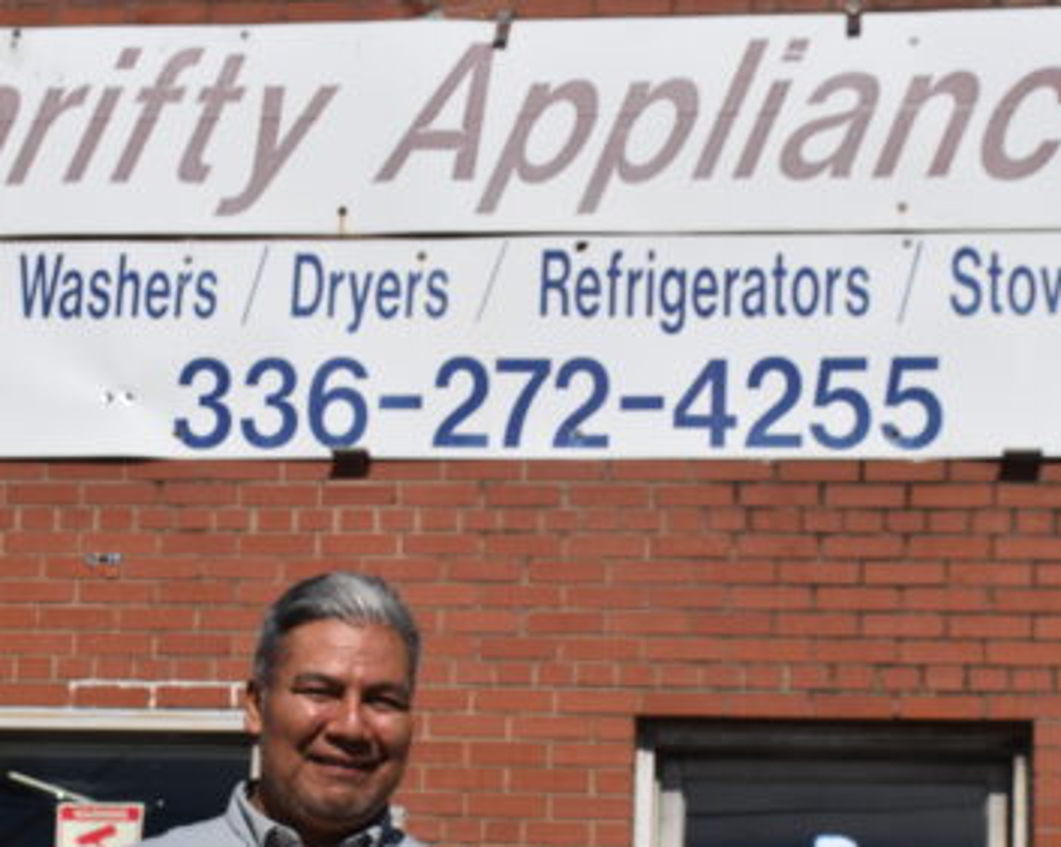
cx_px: 529
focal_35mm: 92
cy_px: 625
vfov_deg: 16.6
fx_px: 2887
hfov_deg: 20.8
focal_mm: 30
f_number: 10
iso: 200
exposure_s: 1/1000
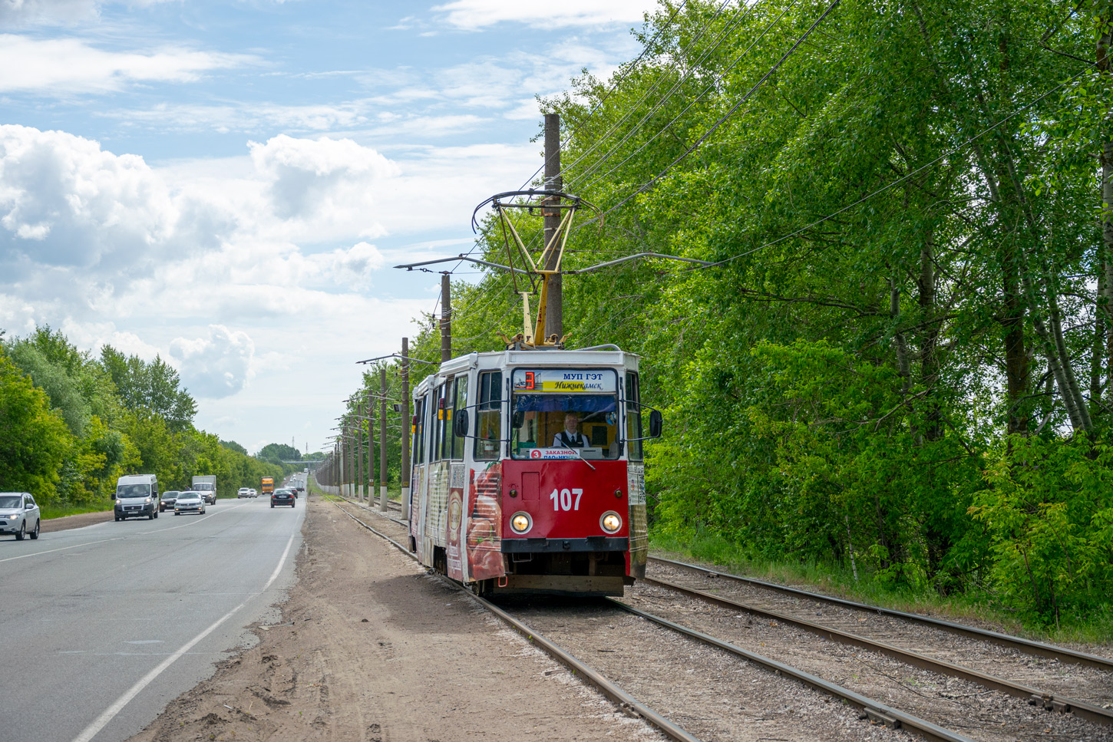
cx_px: 556
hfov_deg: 27.0
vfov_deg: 18.2
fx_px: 2319
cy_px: 371
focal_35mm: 75
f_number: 5
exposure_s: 1/640
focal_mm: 50
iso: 100
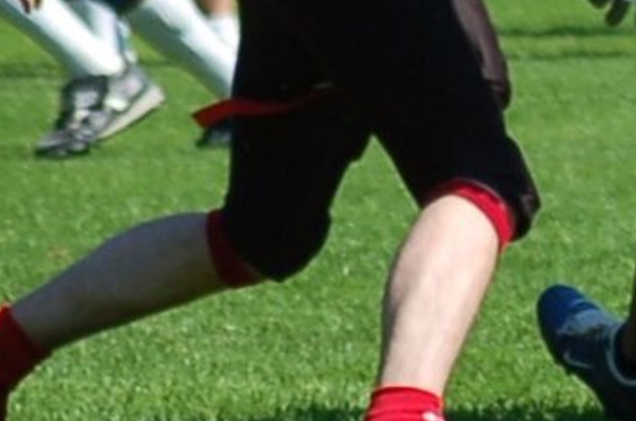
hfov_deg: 1.6
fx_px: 22106
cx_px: 1113
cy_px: -16
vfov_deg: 1.1
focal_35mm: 1254
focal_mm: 135
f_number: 4.5
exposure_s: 1/1000
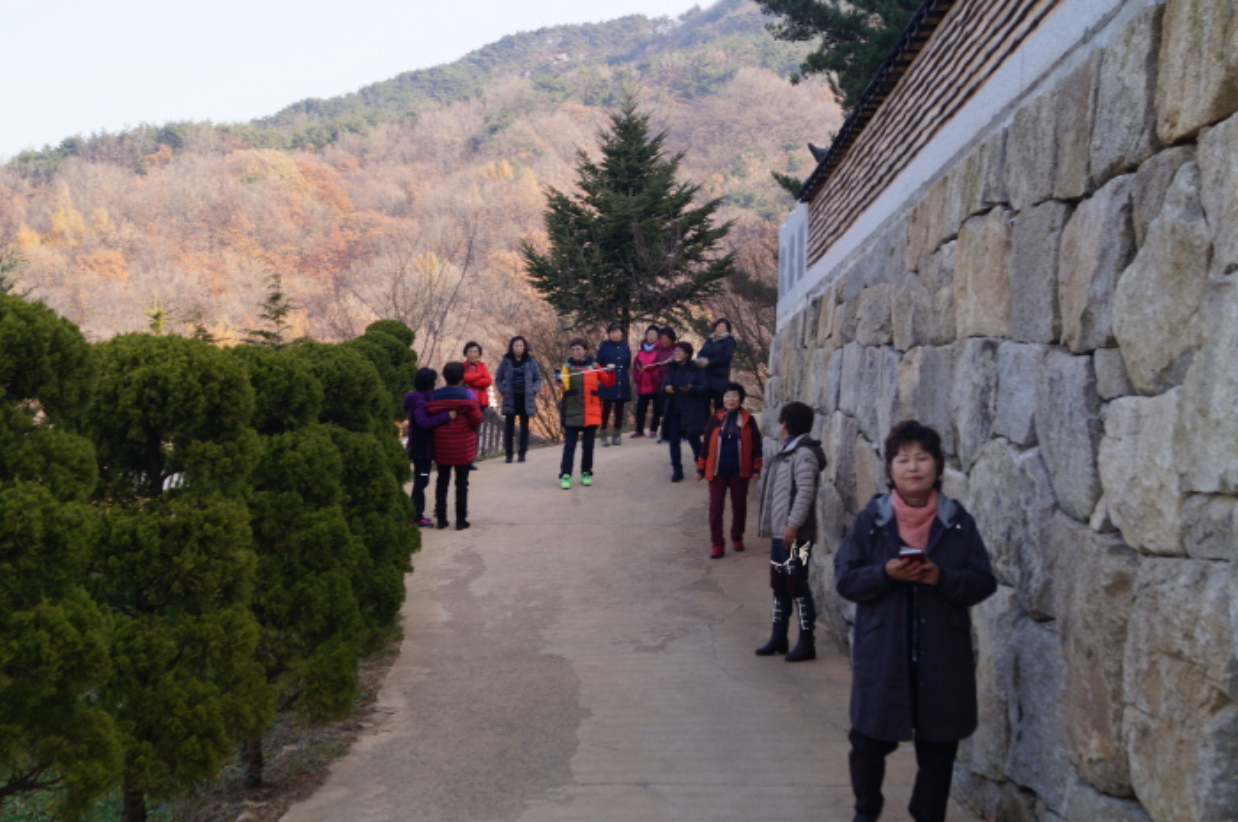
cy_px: 411
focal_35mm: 45
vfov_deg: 29.8
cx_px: 619
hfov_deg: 43.6
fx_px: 1546
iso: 100
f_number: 6.3
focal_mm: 30
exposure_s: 1/80
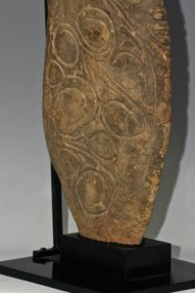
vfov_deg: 10.2
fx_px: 1629
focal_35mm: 201
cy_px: 87
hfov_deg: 6.8
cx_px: 116
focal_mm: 85
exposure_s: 1/100
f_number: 9
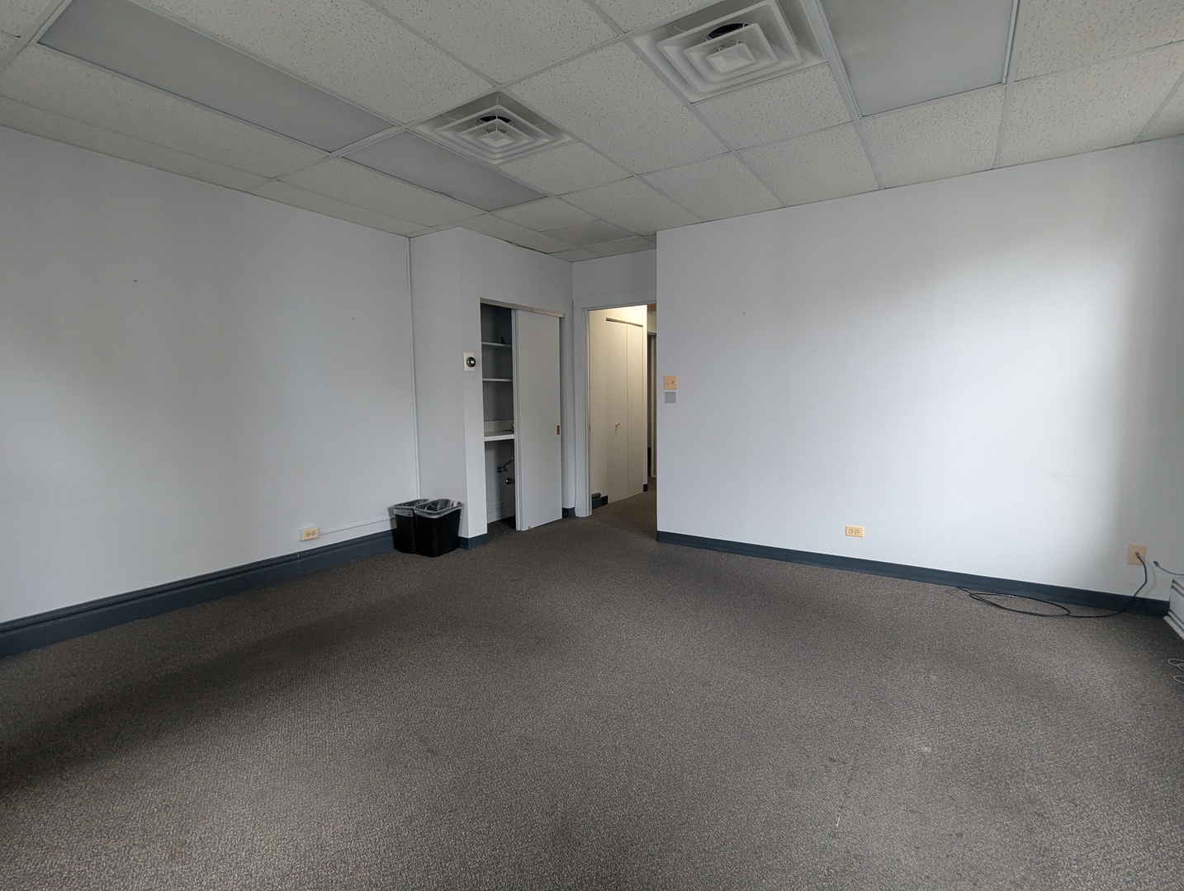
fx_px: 548
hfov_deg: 94.4
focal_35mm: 16
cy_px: 446
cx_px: 592
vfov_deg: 78.3
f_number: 2.2
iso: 134
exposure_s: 1/40
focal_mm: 2.35
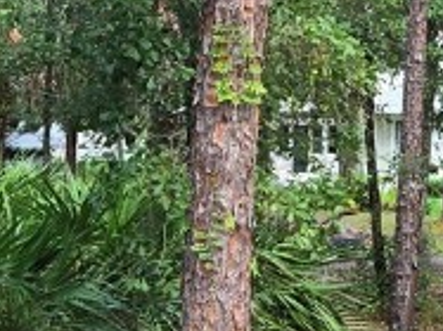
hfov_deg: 15.4
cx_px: 412
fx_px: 1611
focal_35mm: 126
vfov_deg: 11.6
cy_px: -26
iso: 40
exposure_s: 1/180
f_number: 1.8
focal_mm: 5.4
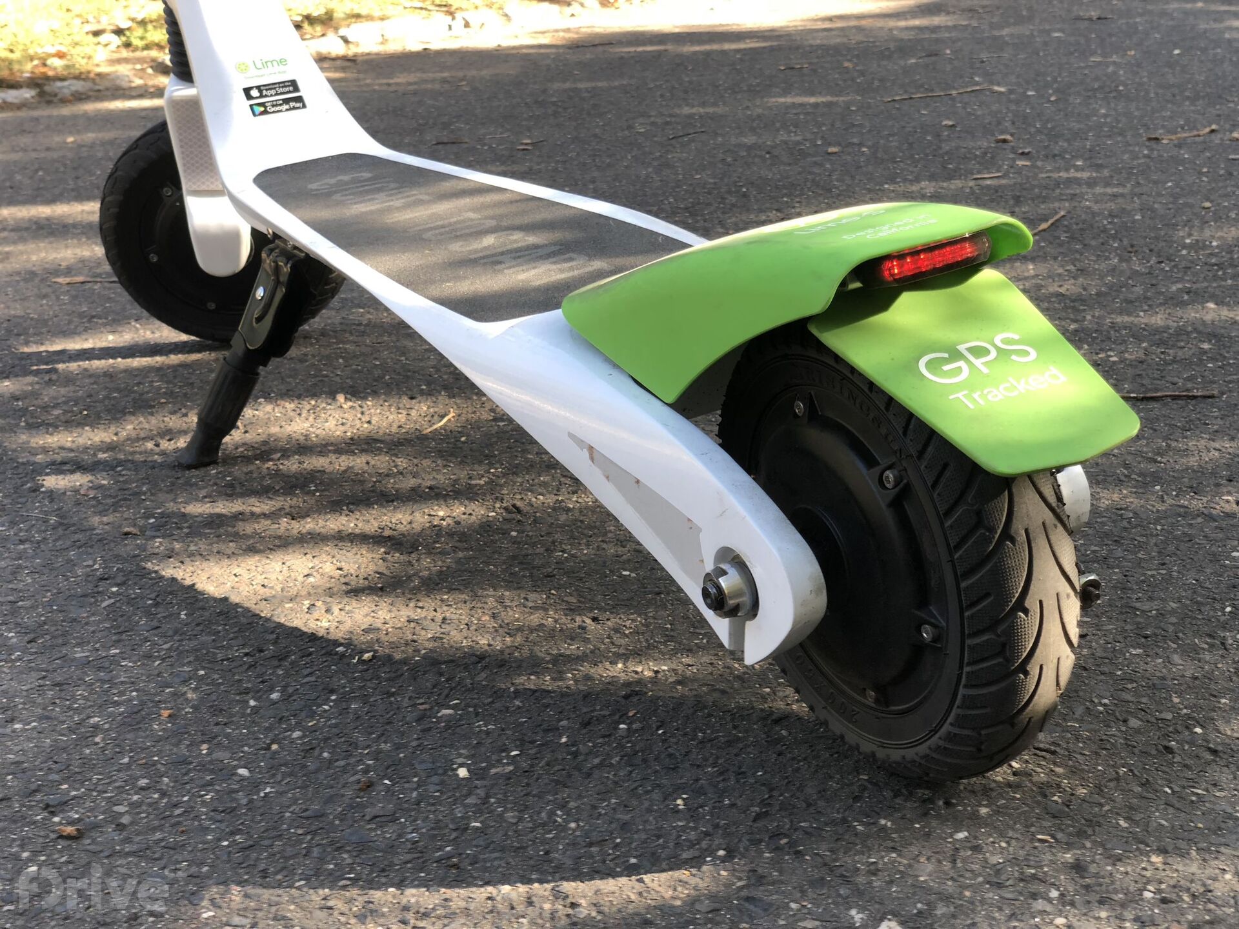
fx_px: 1861
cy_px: 464
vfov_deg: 28.0
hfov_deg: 36.8
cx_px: 620
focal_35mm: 52
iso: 16
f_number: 2.4
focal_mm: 6
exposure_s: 1/60
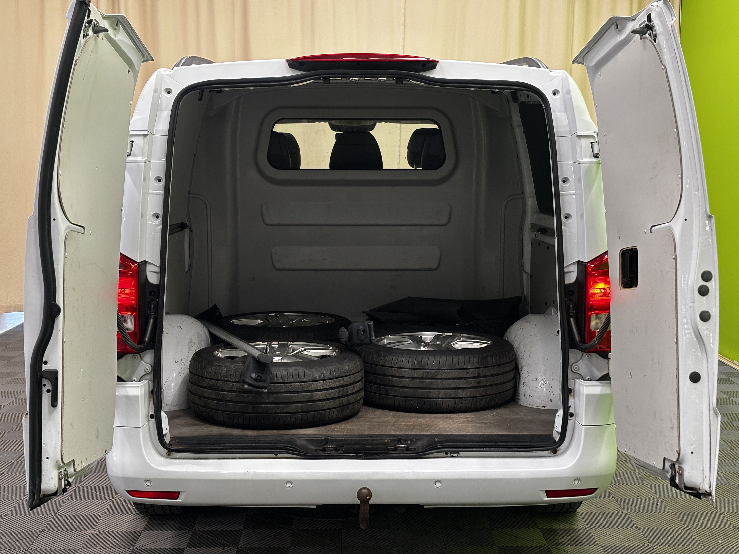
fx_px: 1110
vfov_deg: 28.0
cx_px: 370
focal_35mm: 52
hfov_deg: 36.8
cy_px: 277
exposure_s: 1/50
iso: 64
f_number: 1.6
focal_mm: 5.96
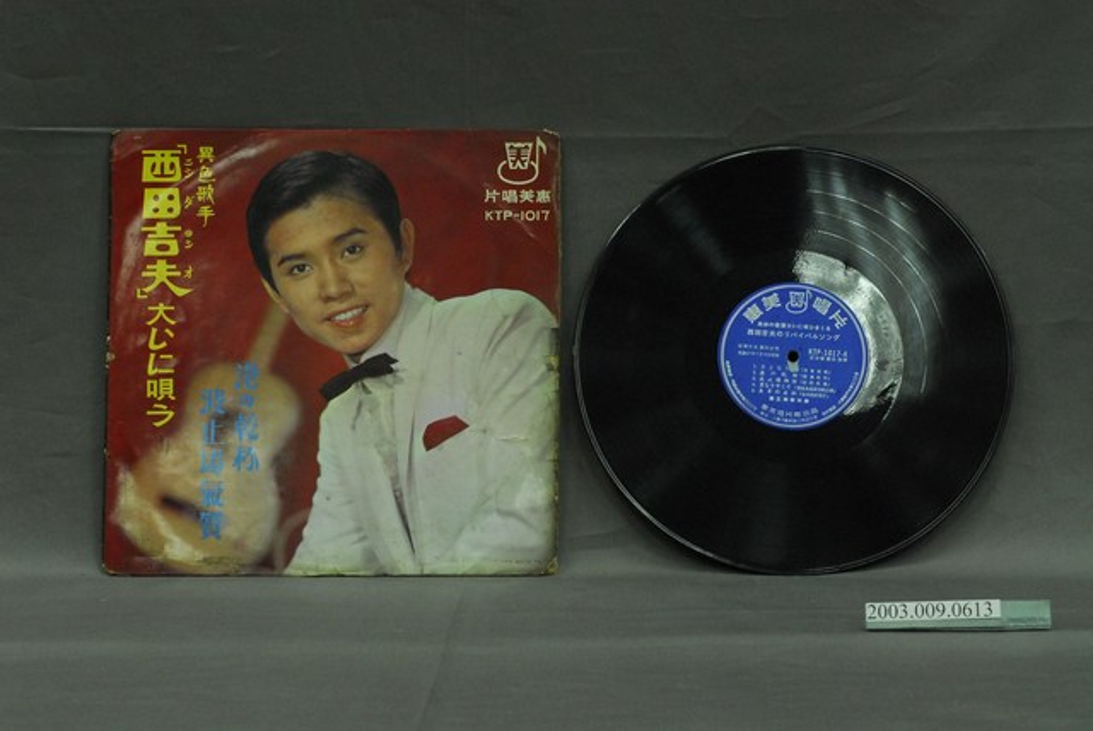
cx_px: 546
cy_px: 366
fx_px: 2735
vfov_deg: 15.2
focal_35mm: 90
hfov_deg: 22.6
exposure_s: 1/20
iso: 1000
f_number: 10
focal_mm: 60
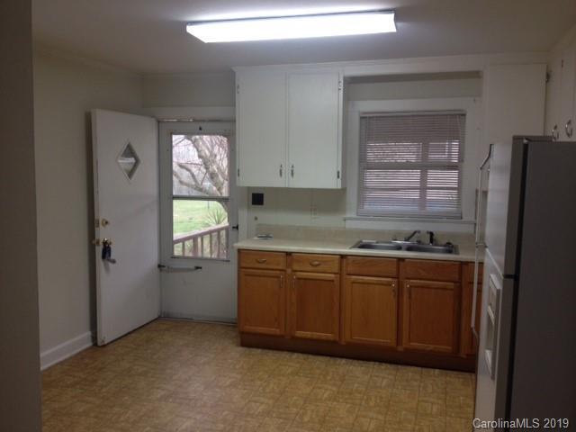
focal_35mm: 35
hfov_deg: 52.6
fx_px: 582
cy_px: 216
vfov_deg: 40.7
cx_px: 288
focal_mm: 4.28
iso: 80
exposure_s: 1/40
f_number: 2.4
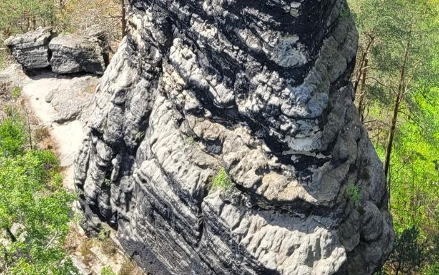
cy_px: -148
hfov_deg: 26.1
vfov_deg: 15.2
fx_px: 946
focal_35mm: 79
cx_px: 185
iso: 40
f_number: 1.8
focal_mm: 5.4
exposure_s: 1/843
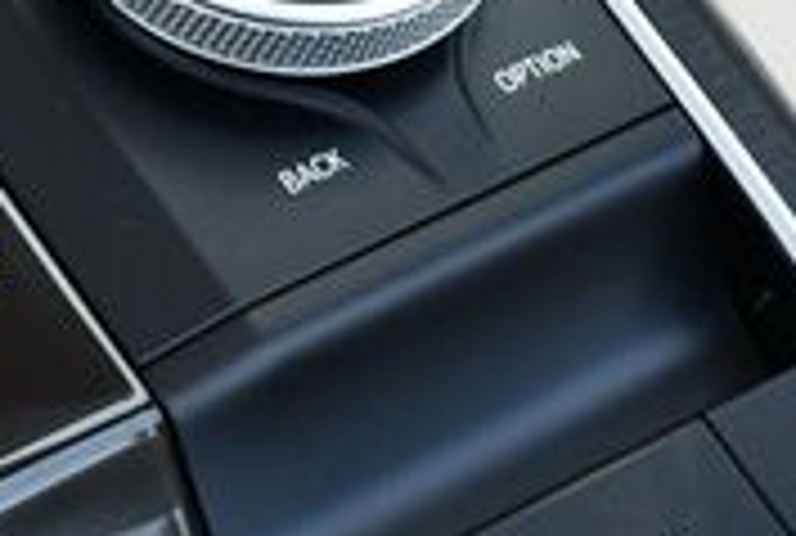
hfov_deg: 15.2
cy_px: 104
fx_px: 2882
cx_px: -130
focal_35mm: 130
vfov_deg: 10.6
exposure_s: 1/250
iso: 500
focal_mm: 18
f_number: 3.5
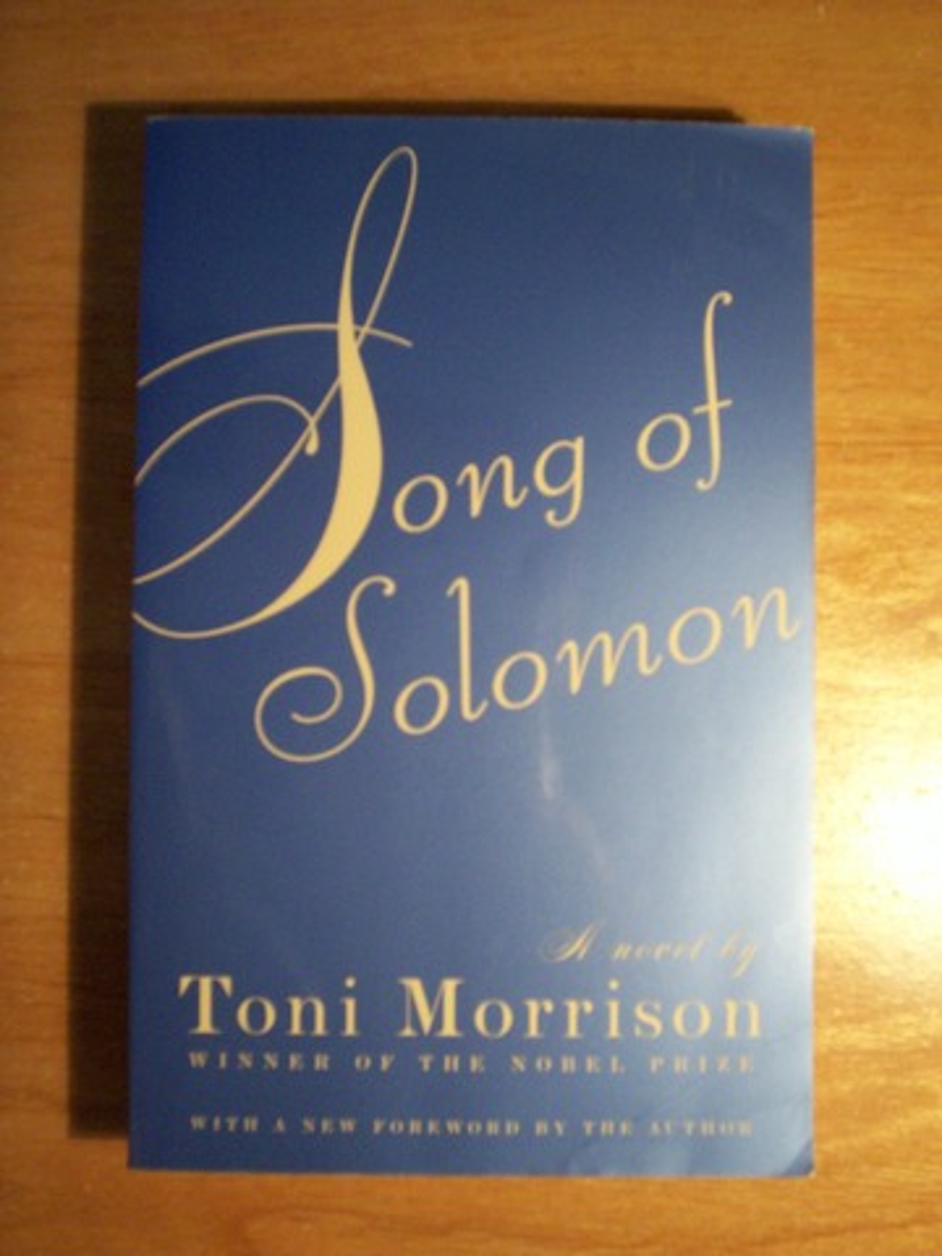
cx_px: 471
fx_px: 1306
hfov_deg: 39.7
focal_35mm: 36
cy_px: 628
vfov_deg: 51.4
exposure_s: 1/10.4
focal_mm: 5.9
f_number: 4.5
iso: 200
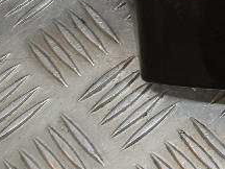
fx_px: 832
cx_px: 277
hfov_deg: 14.8
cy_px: -166
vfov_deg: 10.6
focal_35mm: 128
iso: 75
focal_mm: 4.7
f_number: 2.8
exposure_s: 1/59.8
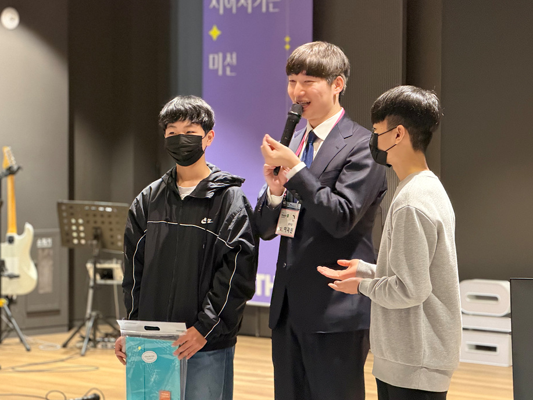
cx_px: 270
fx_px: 1679
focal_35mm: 109
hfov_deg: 18.0
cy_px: 200
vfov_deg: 13.6
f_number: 2.8
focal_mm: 16.89
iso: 1250
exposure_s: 1/40
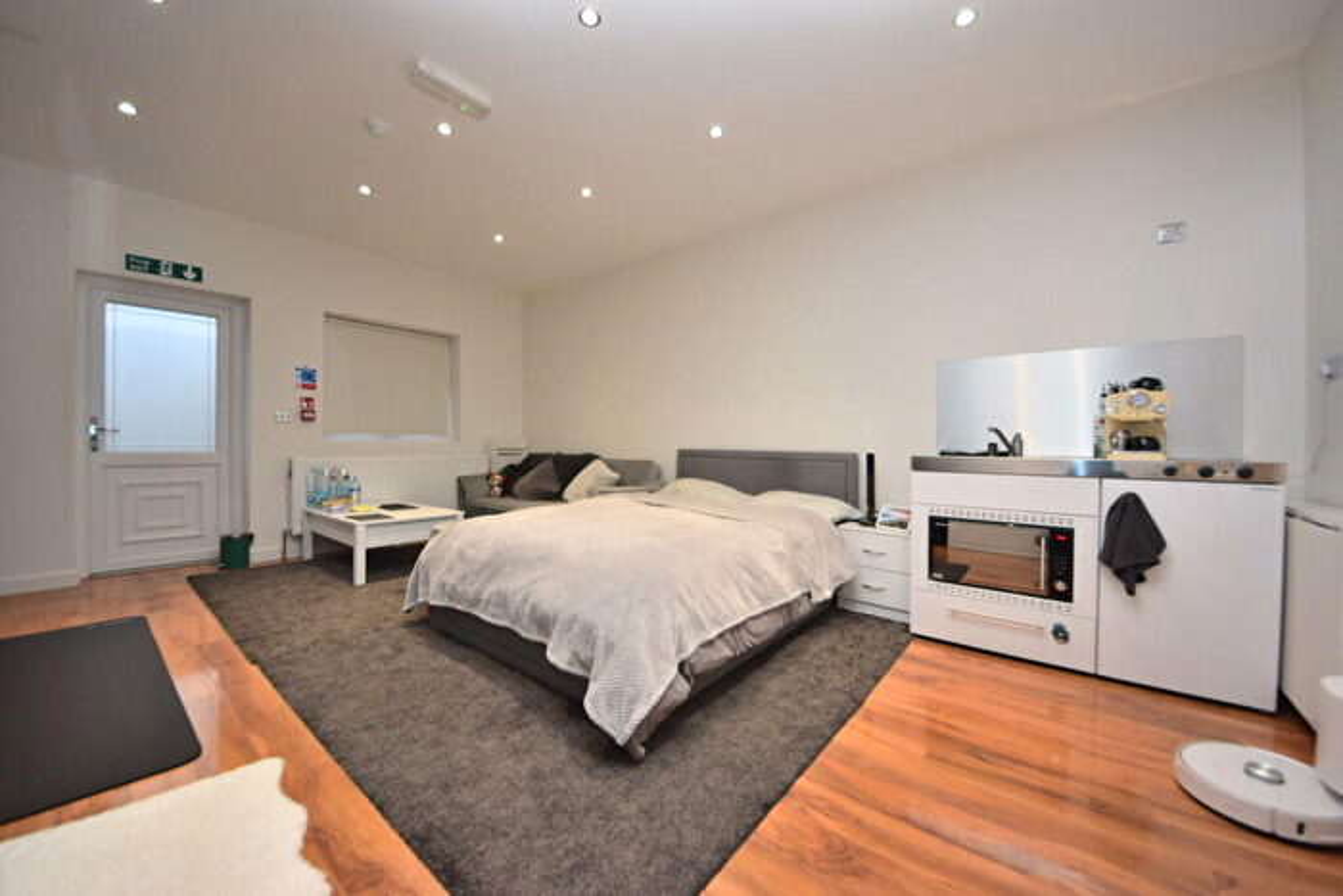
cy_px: 448
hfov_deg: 85.4
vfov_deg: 63.2
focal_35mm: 20
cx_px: 672
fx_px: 728
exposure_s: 1/125
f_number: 5.3
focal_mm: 13
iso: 800
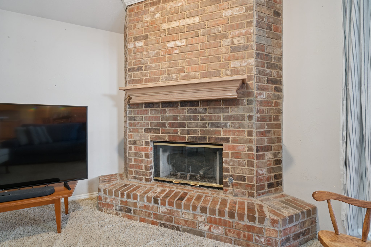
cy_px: 124
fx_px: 165
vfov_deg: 73.8
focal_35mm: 16
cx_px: 186
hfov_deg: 96.7
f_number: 7.1
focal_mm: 16
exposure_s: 1/3.33
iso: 200
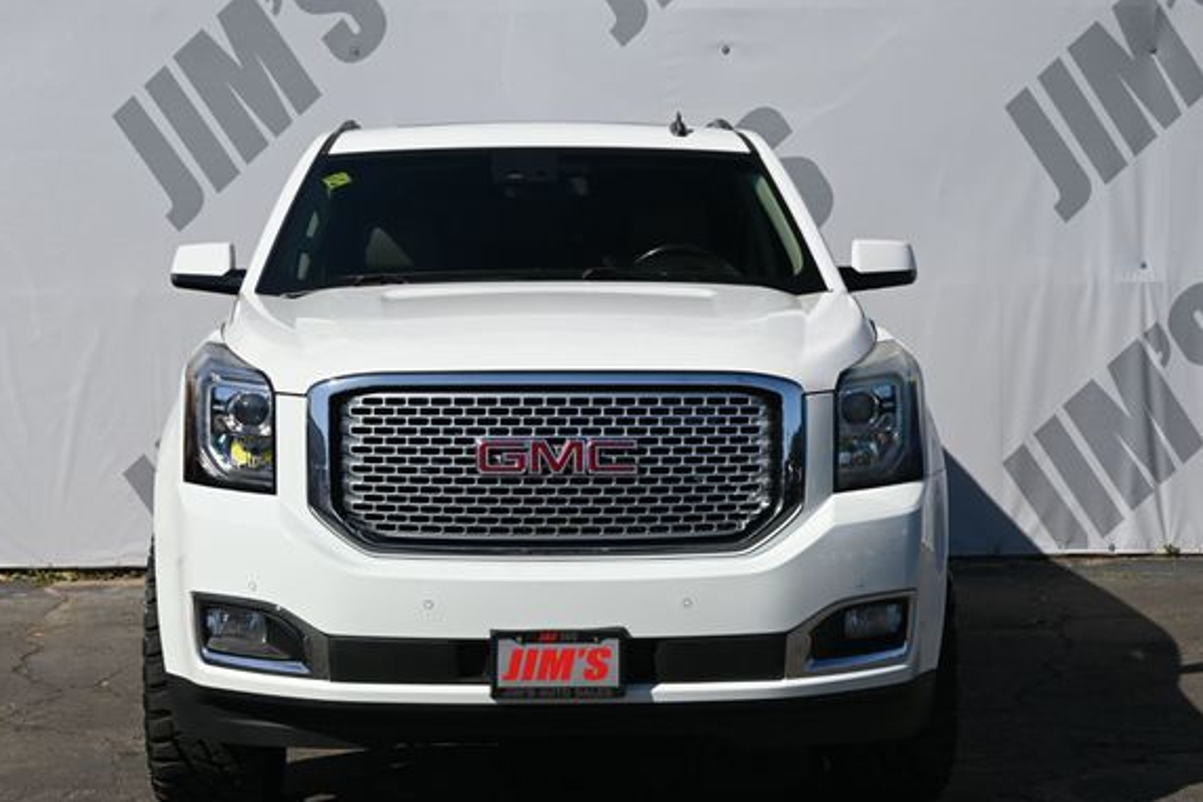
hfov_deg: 26.8
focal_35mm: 76
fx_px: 2524
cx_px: 549
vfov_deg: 18.0
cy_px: 446
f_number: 7.1
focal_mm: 45
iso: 100
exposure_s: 1/400
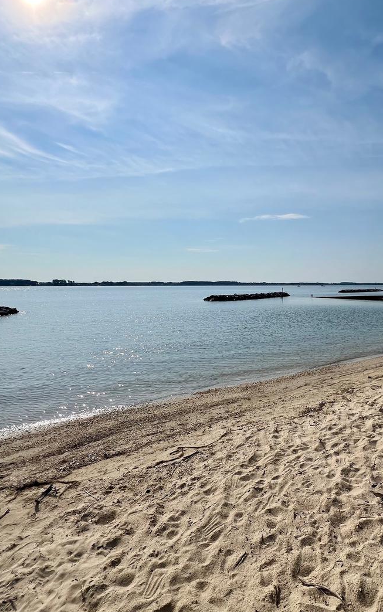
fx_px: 317
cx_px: 266
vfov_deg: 88.0
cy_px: 308
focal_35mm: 19
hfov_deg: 60.3
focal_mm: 1.57
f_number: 1.8
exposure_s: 1/6494
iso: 32
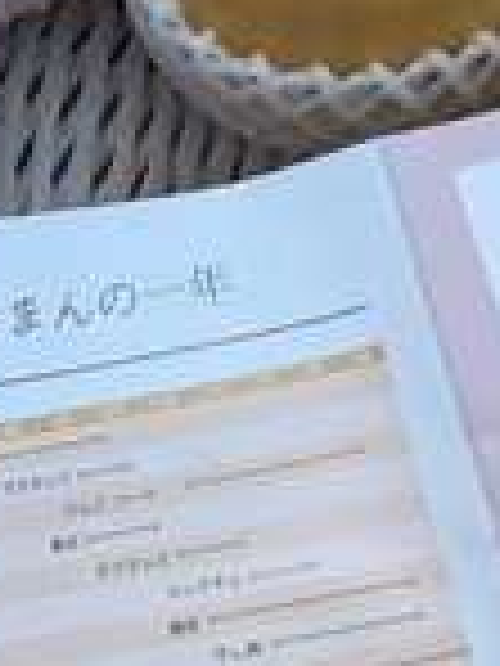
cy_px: -86
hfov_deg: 19.7
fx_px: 1406
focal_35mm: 73
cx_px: 32
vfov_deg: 24.7
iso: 883
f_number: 1.73
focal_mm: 4.38
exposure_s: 1/120
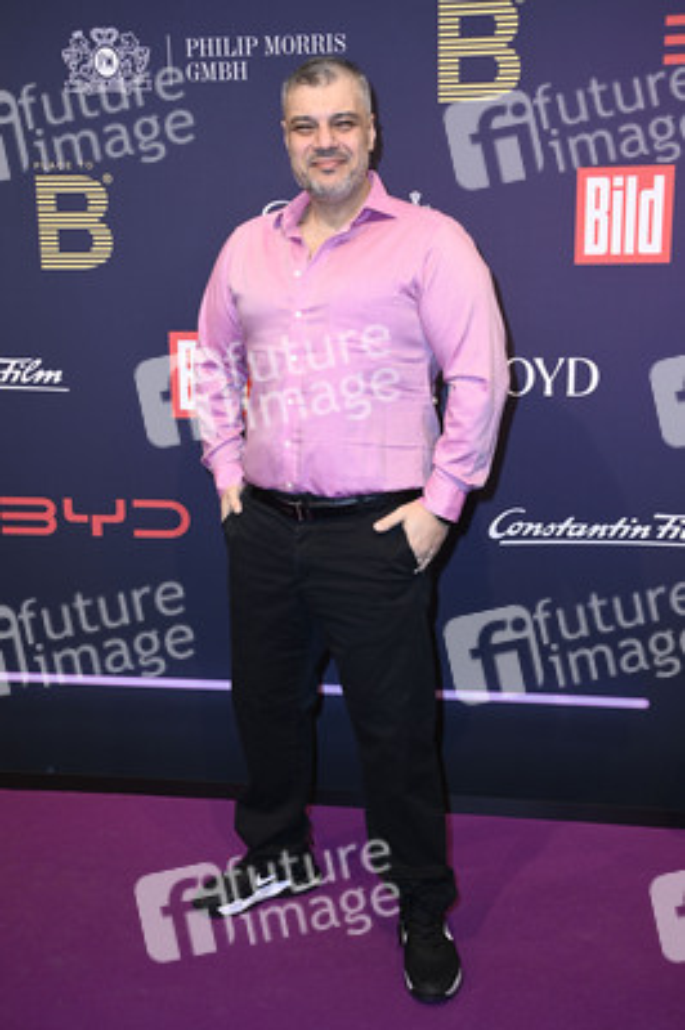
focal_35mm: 40
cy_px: 515
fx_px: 1144
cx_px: 342
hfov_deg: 33.3
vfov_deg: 48.5
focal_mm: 40
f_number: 6.3
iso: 500
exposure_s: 1/250
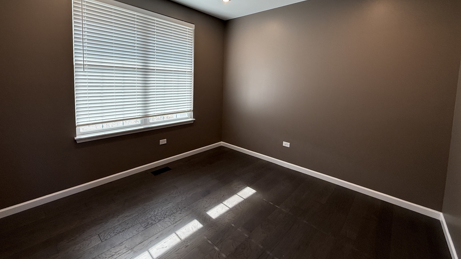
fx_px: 196
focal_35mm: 16
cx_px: 228
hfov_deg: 99.4
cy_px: 97
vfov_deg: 66.0
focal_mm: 2.22
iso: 100
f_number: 2.2
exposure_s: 1/120
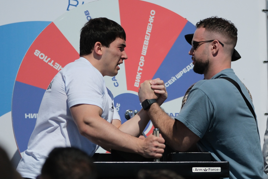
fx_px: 1563
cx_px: 134
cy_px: 90
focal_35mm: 210
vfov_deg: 6.5
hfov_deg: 9.8
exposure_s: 1/18000
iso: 640
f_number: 2.8
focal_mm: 140
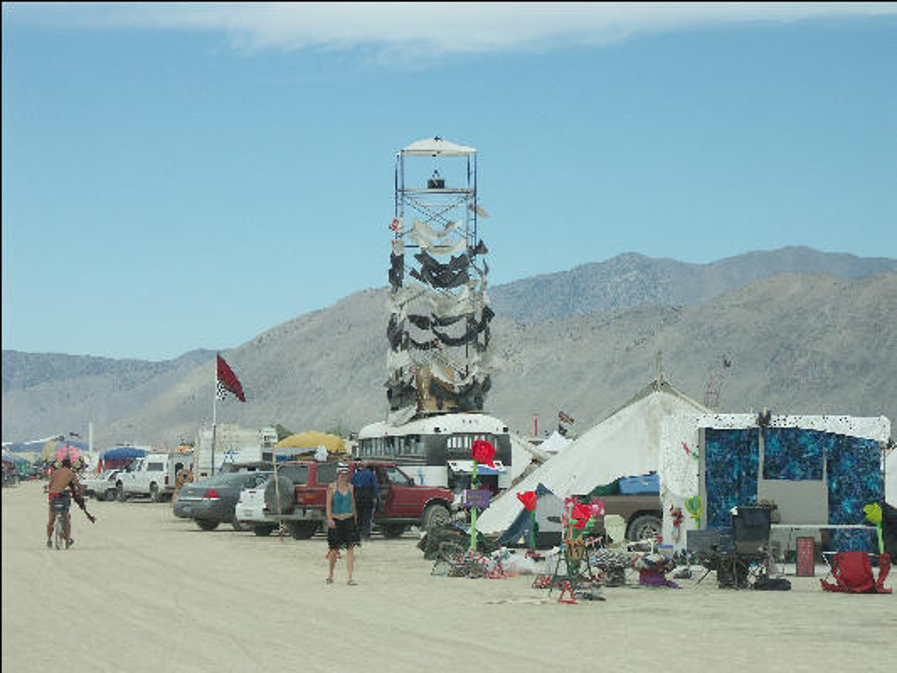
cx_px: 448
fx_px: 2903
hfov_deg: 17.6
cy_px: 336
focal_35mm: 112
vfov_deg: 13.2
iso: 100
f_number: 7.1
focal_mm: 27.87
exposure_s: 1/640
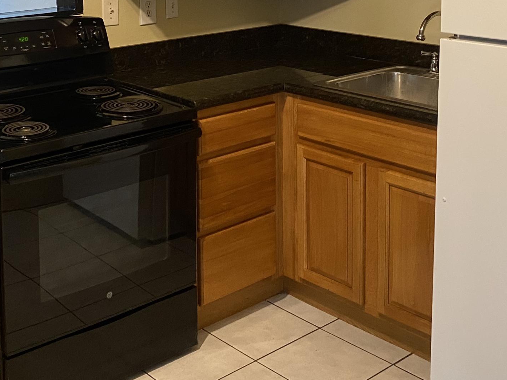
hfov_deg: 34.8
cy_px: 17
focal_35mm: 55
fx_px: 806
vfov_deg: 25.5
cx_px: 201
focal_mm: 4.25
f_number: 1.8
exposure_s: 1/60
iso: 250
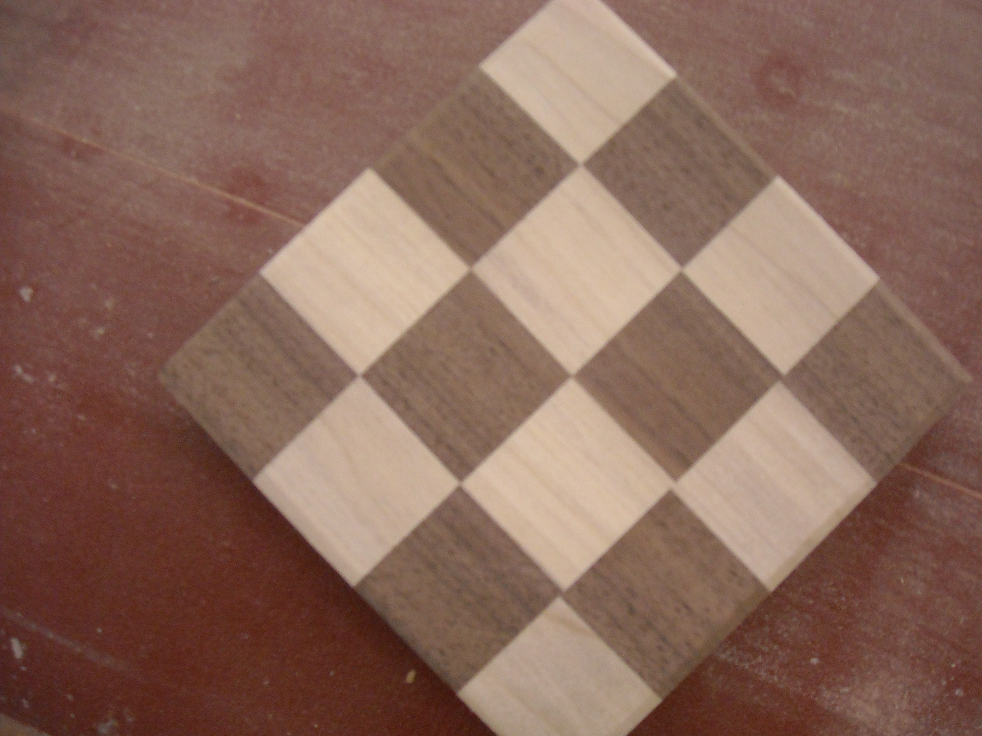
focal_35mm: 39
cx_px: 532
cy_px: 377
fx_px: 1106
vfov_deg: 36.8
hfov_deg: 47.8
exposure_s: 1/60
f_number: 2.8
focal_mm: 5.7
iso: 282
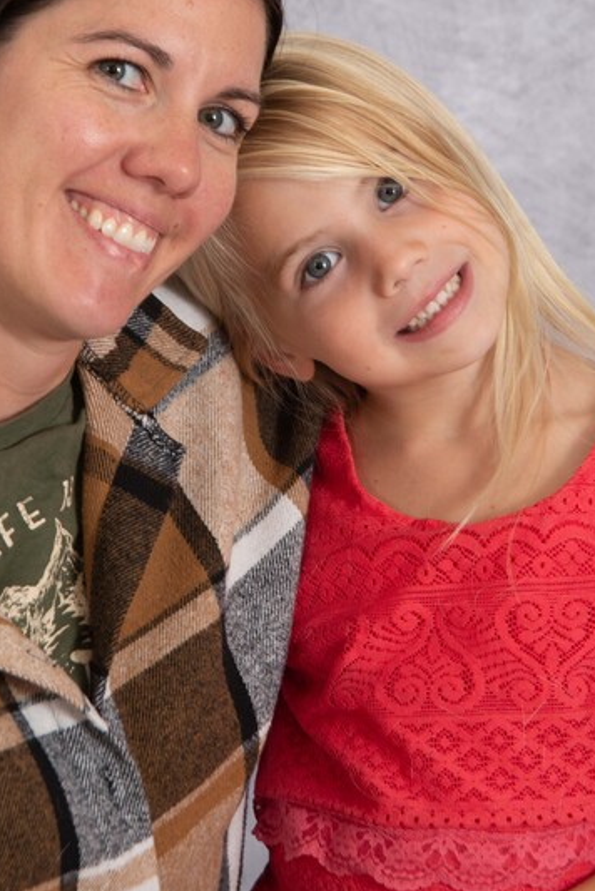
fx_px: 5199
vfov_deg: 9.8
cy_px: 306
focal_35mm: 210
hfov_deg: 6.5
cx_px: 252
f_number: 14
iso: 200
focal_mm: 140
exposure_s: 1/100
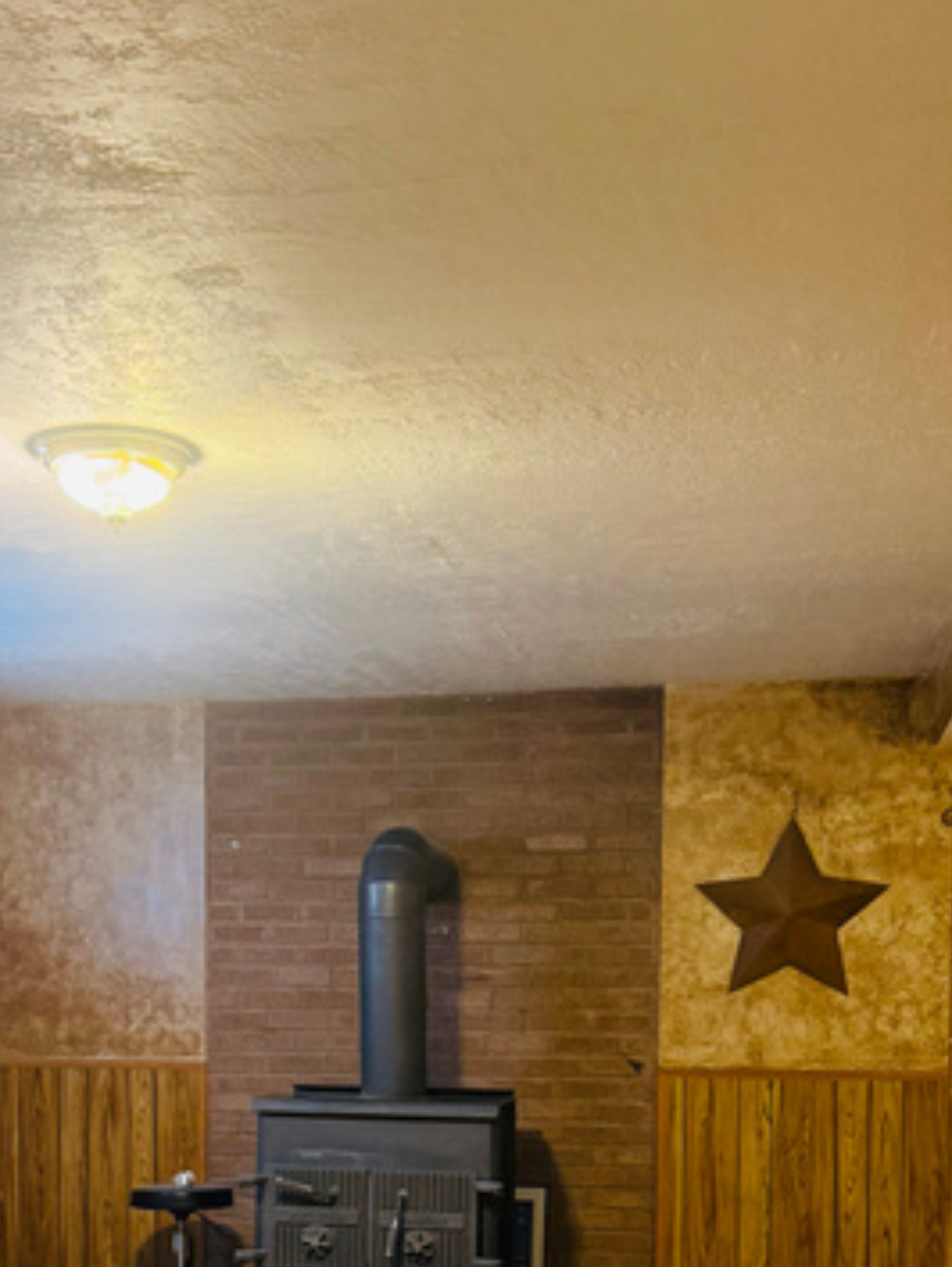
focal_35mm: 52
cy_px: 1056
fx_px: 1904
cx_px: 379
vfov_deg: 35.3
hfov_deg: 28.0
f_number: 1.78
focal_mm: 6.76
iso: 500
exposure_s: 1/60
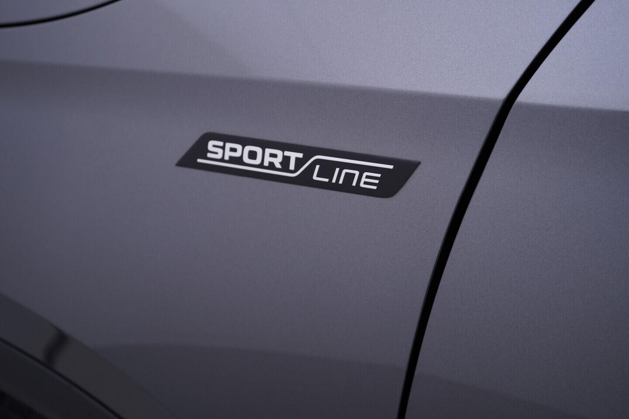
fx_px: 629
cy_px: 210
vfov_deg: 36.9
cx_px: 314
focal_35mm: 36
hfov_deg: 53.1
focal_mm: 24
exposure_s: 1/80
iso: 125
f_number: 4.5
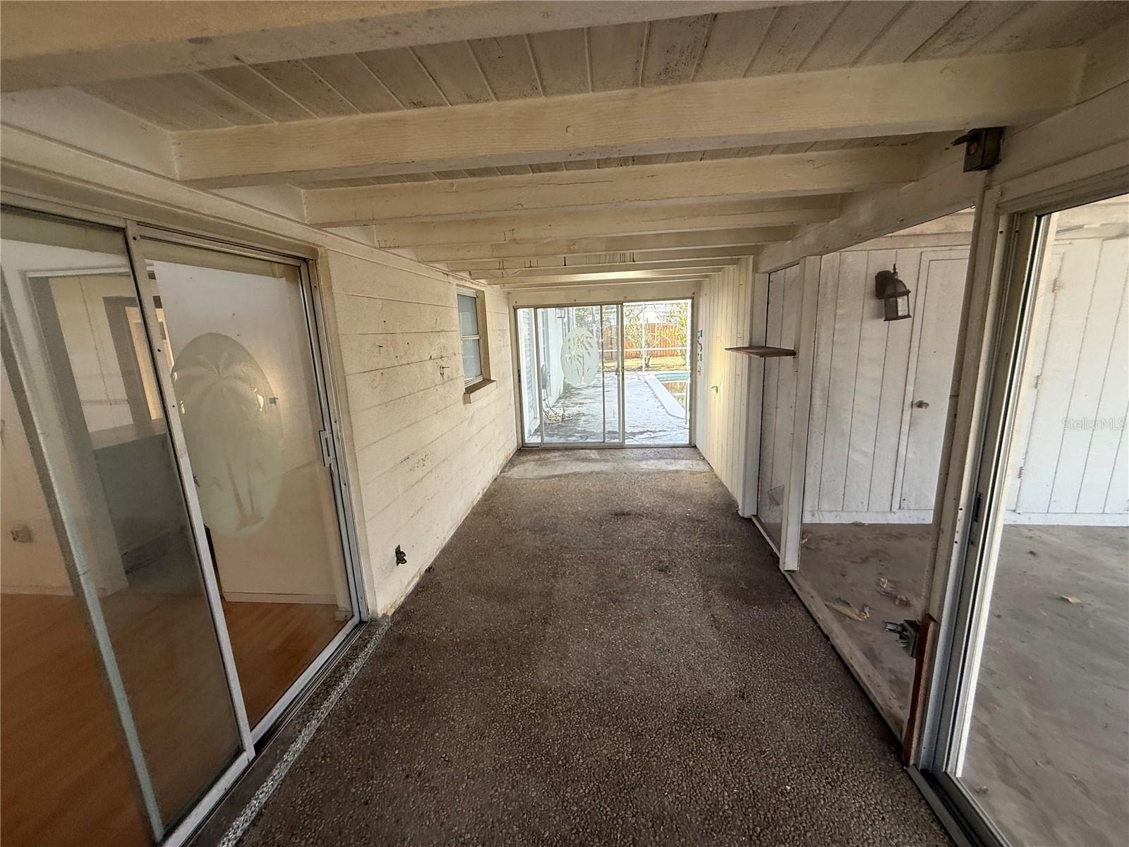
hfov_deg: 102.1
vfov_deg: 85.7
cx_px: 564
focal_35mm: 14
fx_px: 457
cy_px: 424
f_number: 2.2
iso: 64
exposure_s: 1/188
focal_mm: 2.22
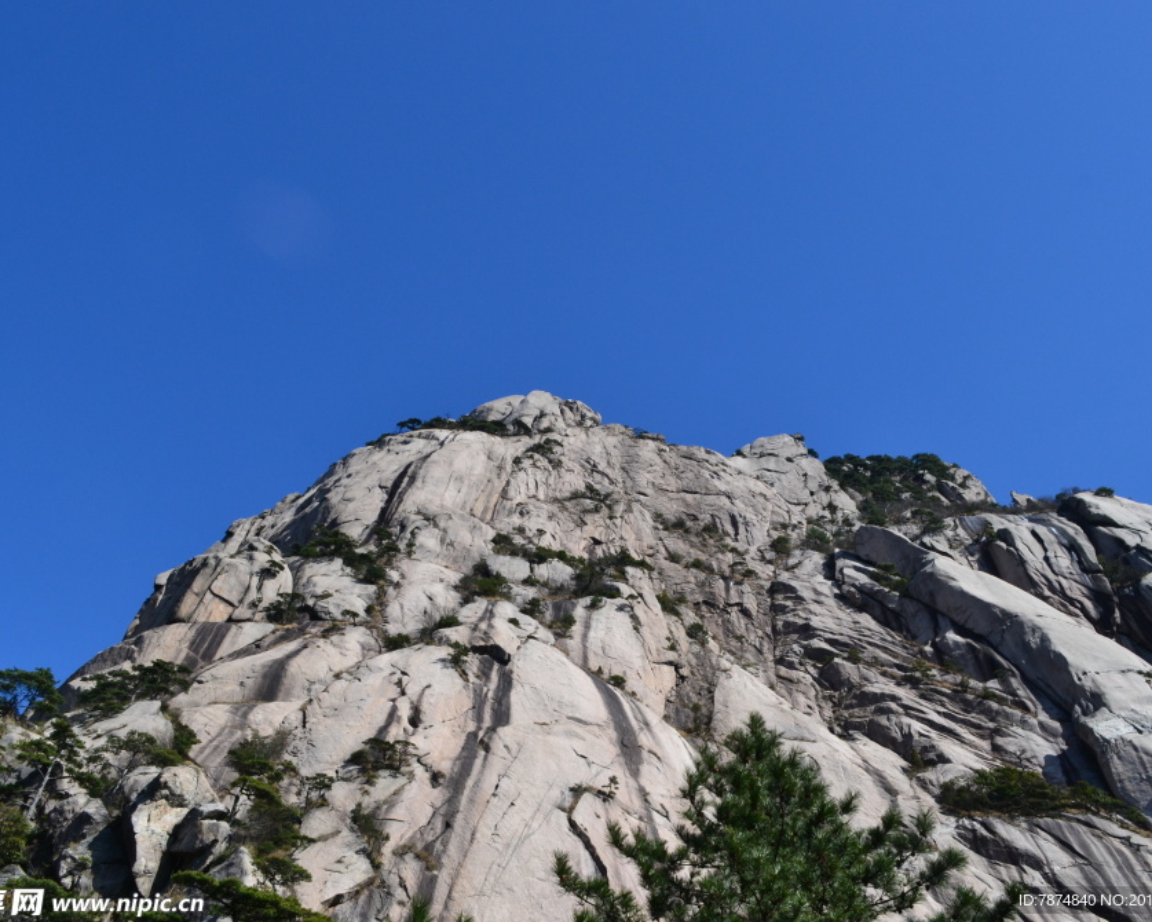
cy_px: 458
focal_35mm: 31
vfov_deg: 47.1
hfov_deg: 57.1
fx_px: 1057
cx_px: 618
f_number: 10
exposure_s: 1/320
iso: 400
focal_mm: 18
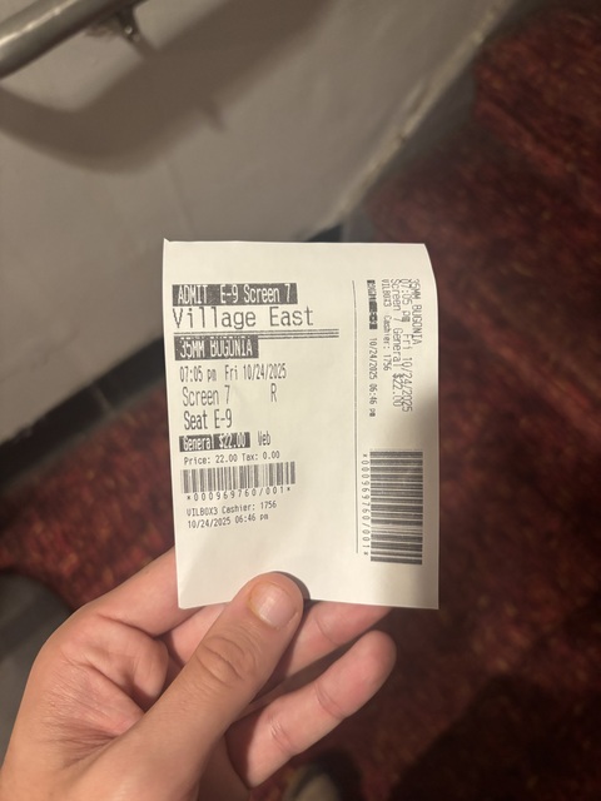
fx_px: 602
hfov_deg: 53.1
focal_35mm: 26
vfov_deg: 67.3
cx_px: 300
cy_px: 400
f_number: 1.6
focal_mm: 5.96
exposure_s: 1/40
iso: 400
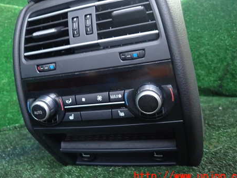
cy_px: 66
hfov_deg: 55.0
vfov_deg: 42.6
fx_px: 226
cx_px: 95
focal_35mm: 33
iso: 800
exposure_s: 1/25
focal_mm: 4.5
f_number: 2
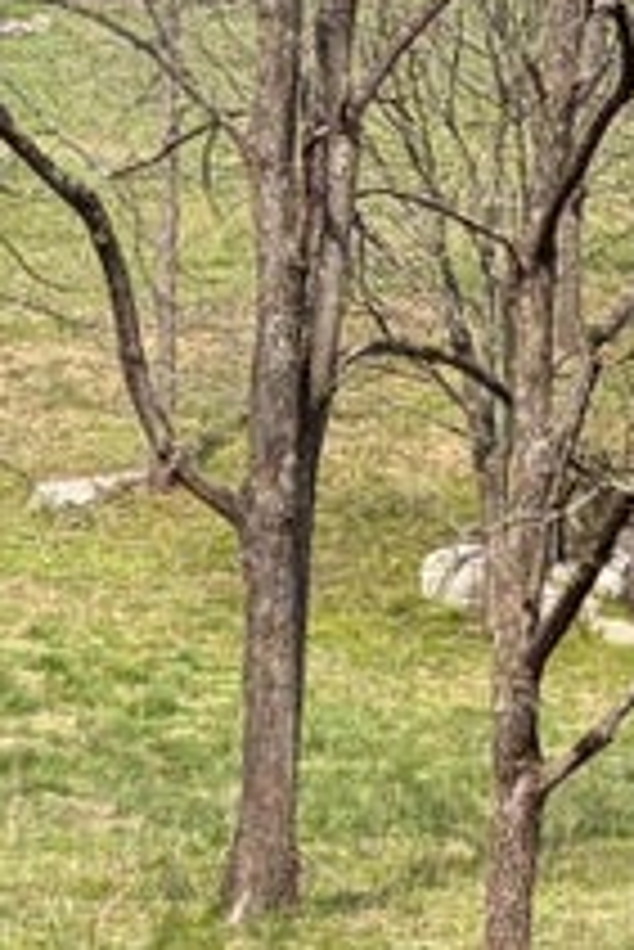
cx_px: 434
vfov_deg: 11.7
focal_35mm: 175
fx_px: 4615
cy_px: 707
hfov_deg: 7.9
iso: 50
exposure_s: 1/2451
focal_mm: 5.96
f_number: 1.6
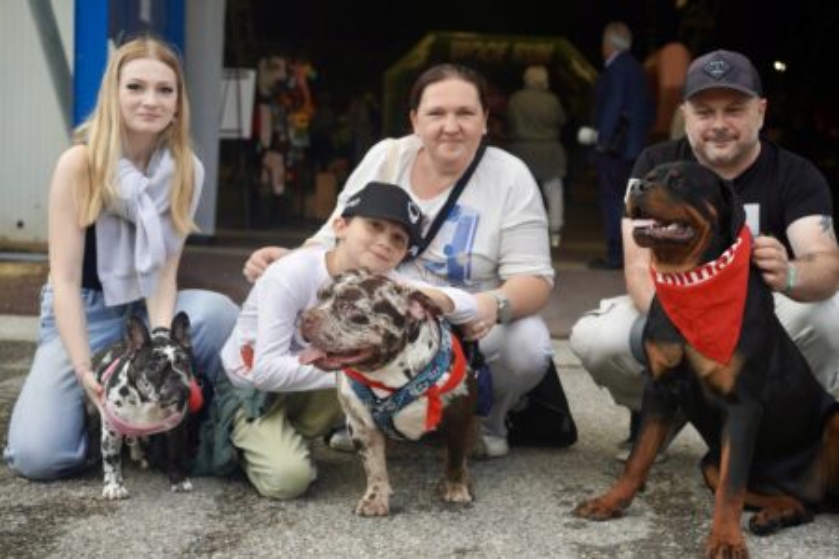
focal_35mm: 55
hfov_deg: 36.2
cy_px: 280
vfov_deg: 24.6
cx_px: 420
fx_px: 1282
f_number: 4
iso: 1600
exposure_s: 1/100
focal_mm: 55
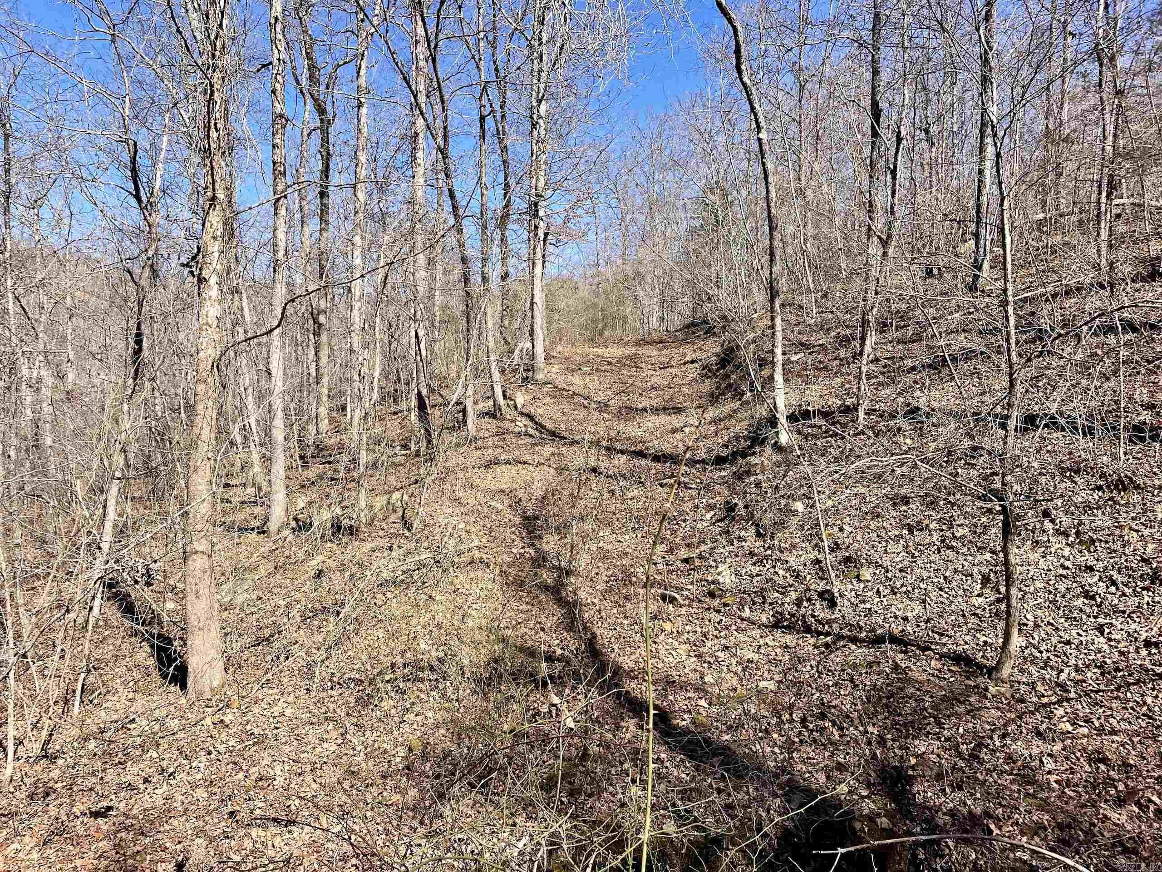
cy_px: 436
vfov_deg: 53.1
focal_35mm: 26
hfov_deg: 67.3
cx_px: 581
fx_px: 873
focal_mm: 4.2
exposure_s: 1/1618
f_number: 1.6
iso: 32
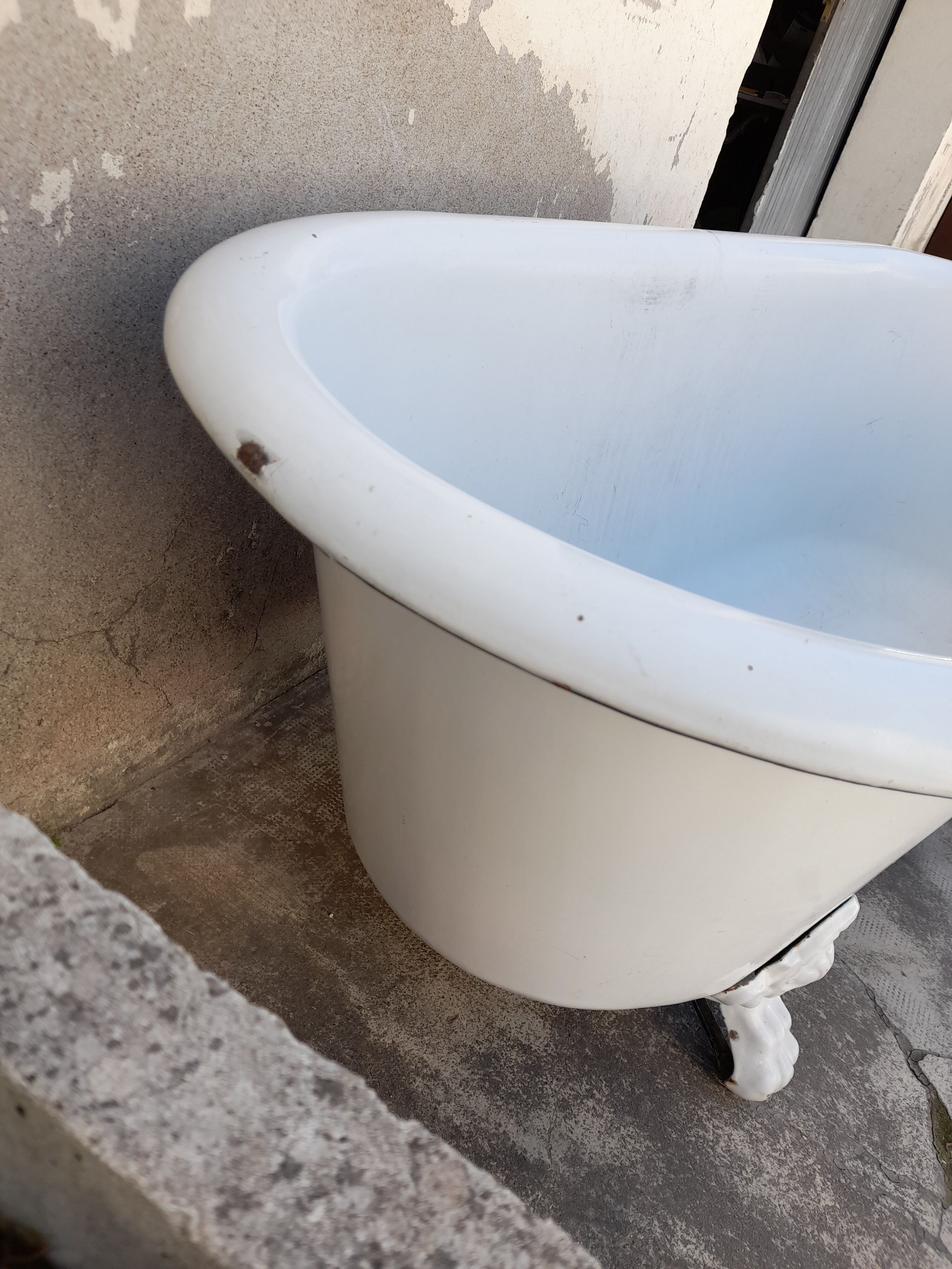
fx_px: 917
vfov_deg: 69.4
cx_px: 476
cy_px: 634
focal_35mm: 25
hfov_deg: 54.9
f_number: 2
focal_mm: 4.6
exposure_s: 1/147
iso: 20
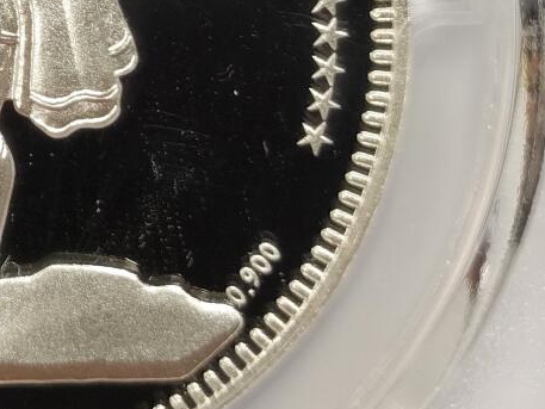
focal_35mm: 213
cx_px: -64
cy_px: -274
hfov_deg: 9.2
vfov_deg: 6.8
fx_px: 3354
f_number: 16
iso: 100
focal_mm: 5.56
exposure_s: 1/100
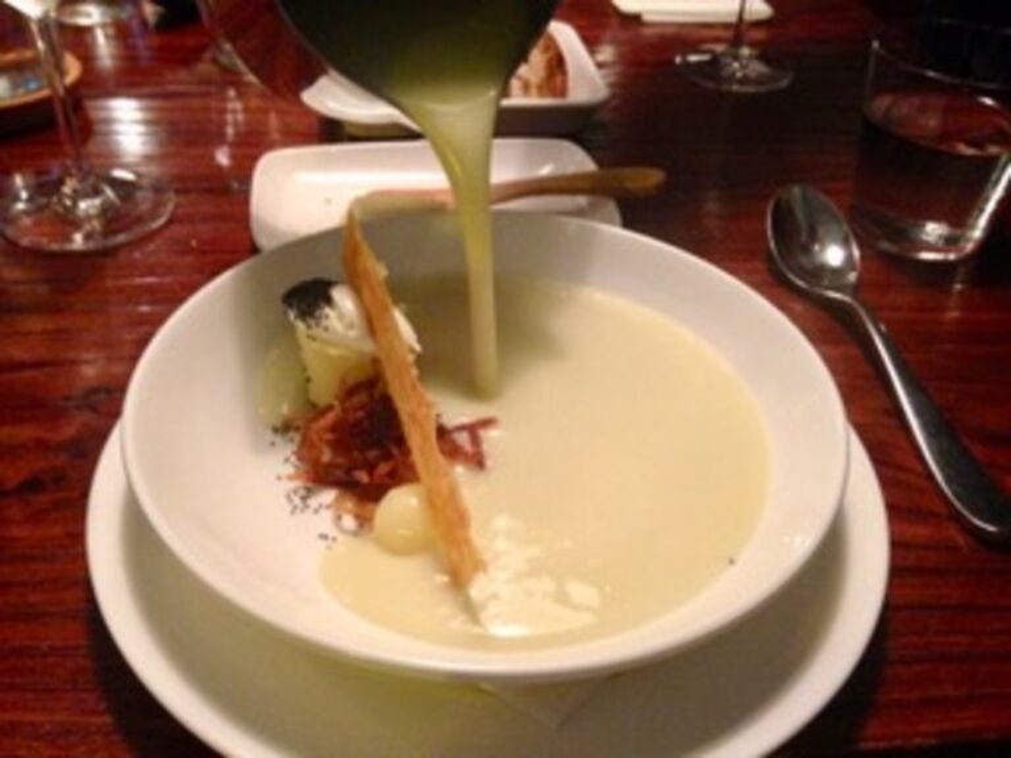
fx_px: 964
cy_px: 379
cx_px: 506
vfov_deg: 42.9
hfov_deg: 55.4
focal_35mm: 33
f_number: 2.4
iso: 320
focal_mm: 4.12
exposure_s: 1/20
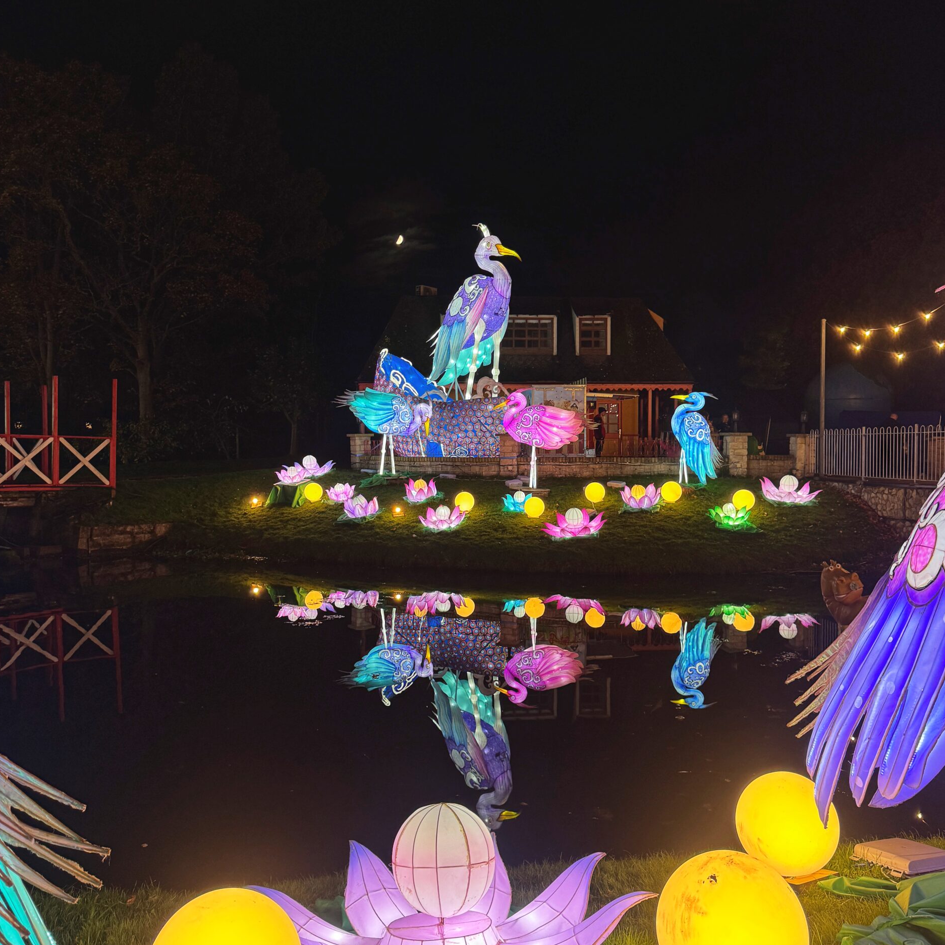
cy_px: 476
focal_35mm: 29
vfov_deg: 55.6
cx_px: 479
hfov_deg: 55.6
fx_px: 896
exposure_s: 1/50
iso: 160
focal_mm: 6.76
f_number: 1.78
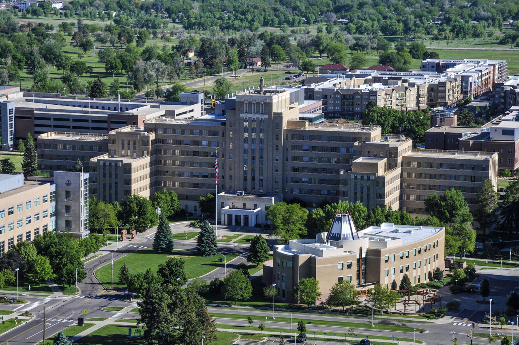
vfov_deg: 10.7
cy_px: 172
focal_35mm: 128
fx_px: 1836
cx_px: 260
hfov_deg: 16.1
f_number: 9
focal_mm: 85
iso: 500
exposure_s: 1/640
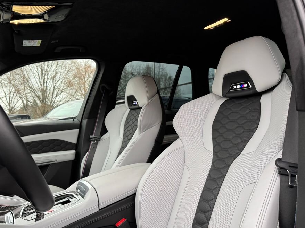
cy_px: 119
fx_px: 247
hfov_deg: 63.5
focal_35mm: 28
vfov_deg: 49.7
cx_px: 149
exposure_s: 1/81
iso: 160
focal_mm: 6.76
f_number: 1.78
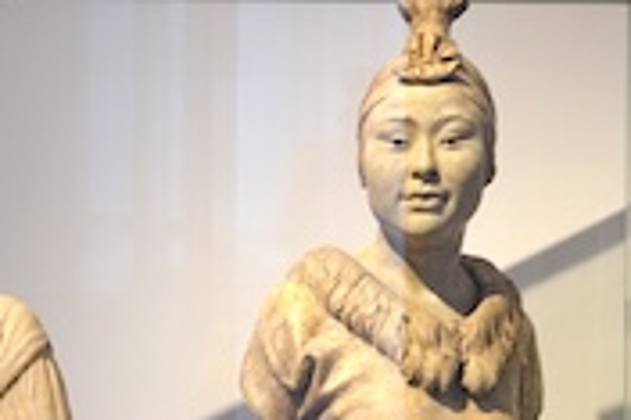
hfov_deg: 19.5
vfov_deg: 13.0
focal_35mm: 102
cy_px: 513
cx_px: 18
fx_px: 1793
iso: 400
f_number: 4.5
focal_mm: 25
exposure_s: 1/40
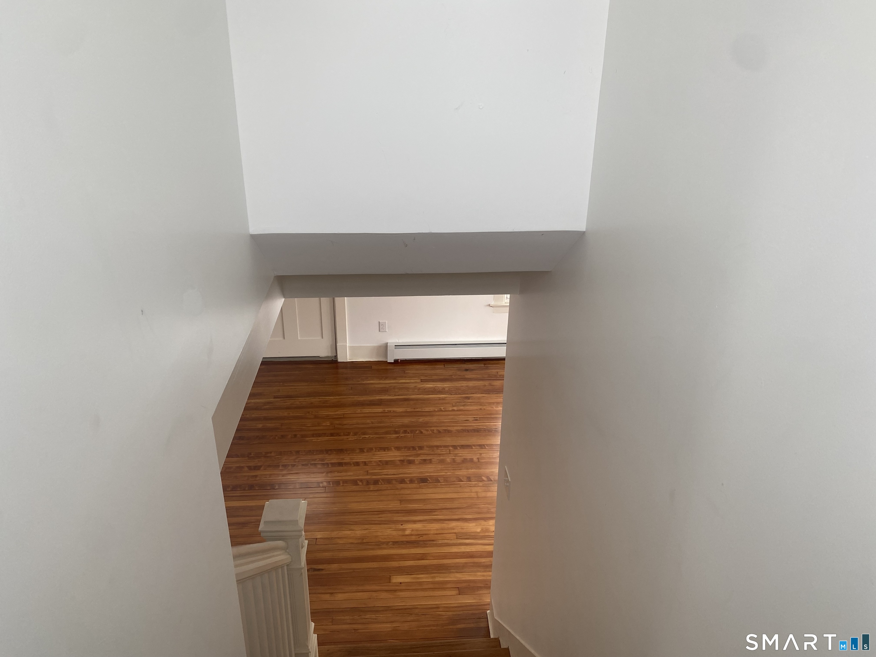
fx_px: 658
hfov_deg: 67.3
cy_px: 328
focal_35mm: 26
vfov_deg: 53.1
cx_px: 438
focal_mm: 4.25
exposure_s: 1/122
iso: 80
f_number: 1.8
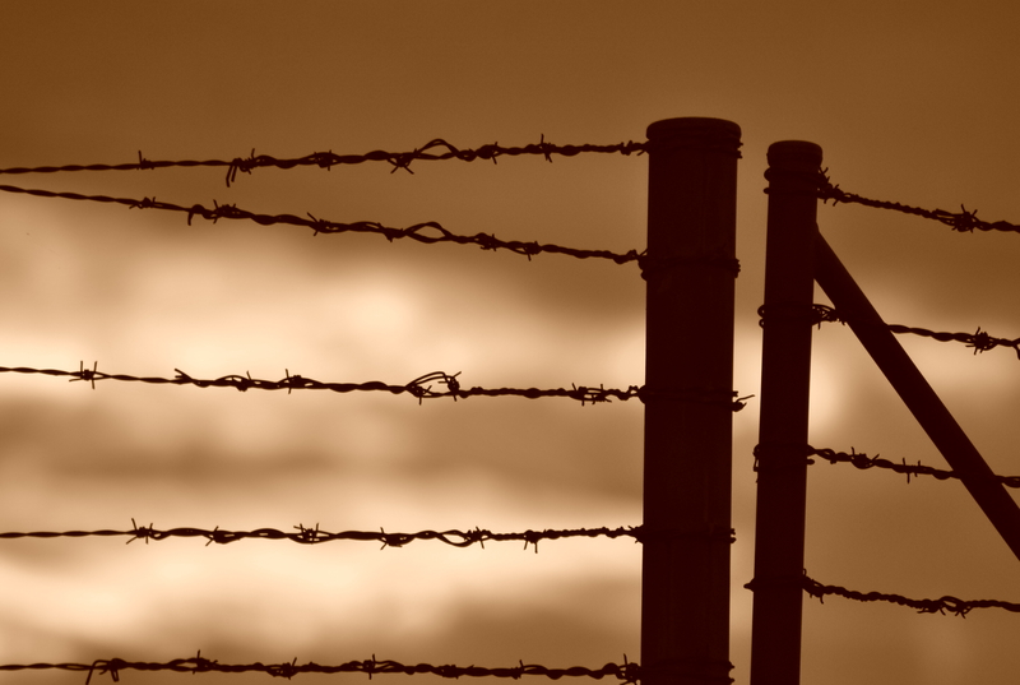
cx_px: 510
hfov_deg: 4.6
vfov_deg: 3.1
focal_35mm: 450
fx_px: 12776
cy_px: 342
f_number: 5.6
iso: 200
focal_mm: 300
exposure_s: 1/1600
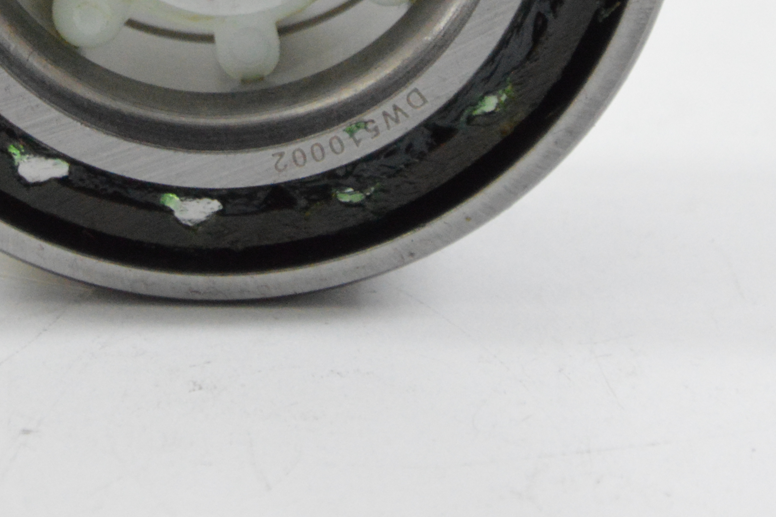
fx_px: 8713
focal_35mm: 404
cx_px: 232
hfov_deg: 5.1
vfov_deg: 3.4
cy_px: -145
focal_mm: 105
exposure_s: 1/100
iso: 3200
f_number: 8
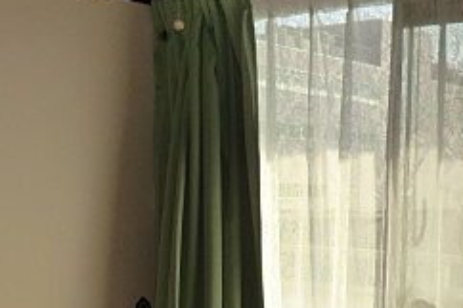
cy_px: 297
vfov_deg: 20.0
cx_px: 306
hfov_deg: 30.3
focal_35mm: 66
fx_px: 848
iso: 80
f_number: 3.2
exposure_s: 1/500
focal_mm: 4.3
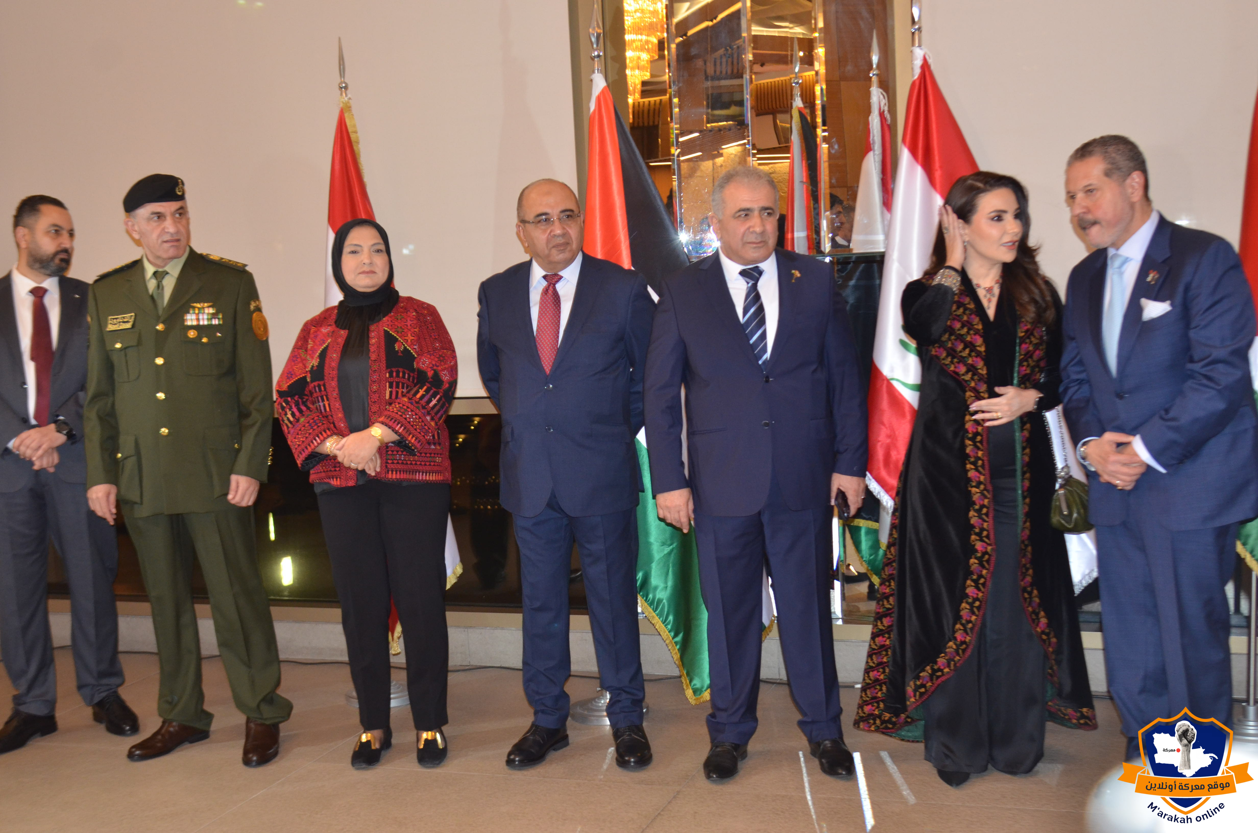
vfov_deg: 29.7
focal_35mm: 45
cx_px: 629
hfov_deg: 43.7
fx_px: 1569
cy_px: 416
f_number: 4
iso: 800
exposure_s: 1/60
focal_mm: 30
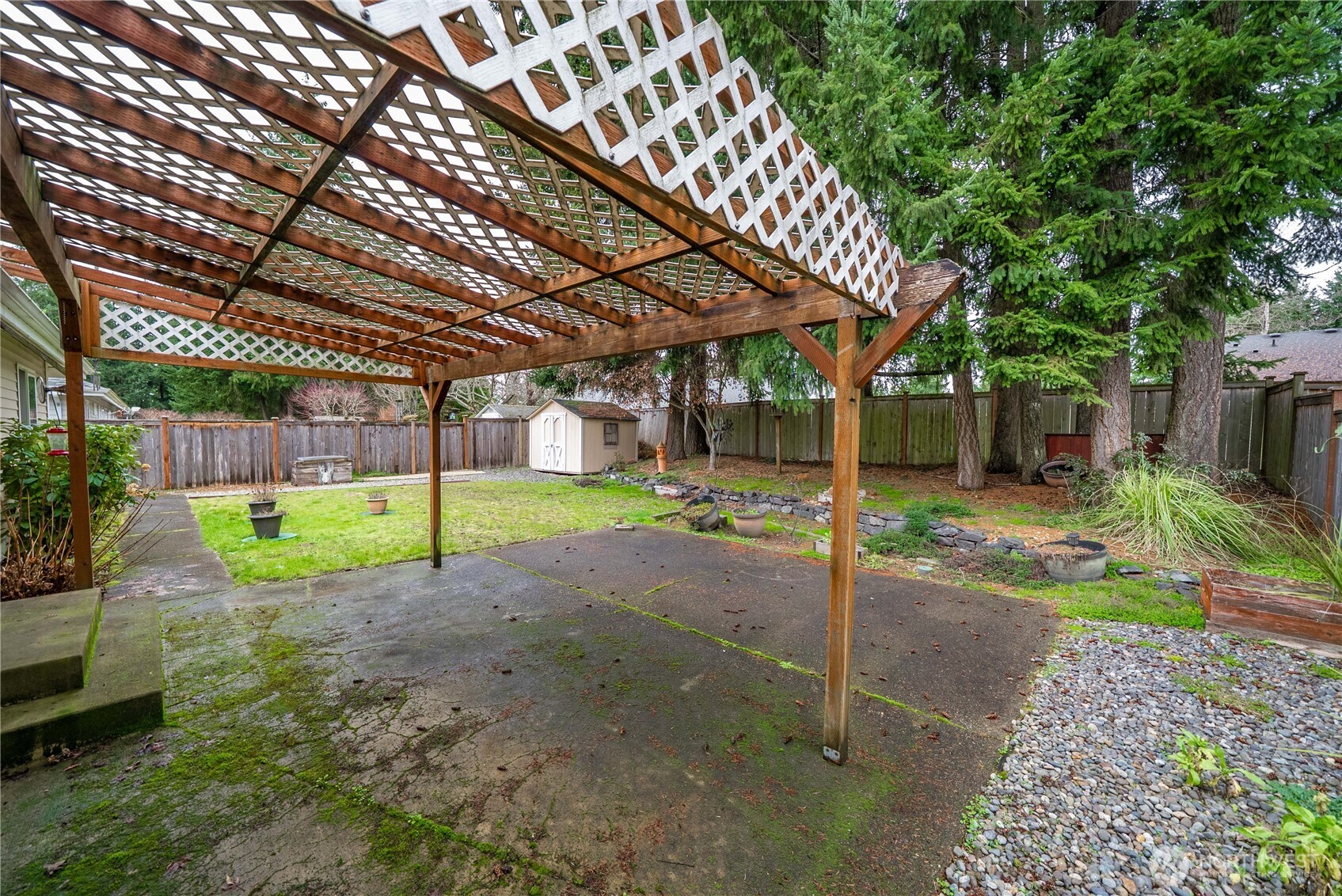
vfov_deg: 85.5
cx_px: 671
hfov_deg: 108.3
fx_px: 485
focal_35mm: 13
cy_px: 448
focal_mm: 13
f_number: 7.1
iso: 400
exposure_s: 1/30
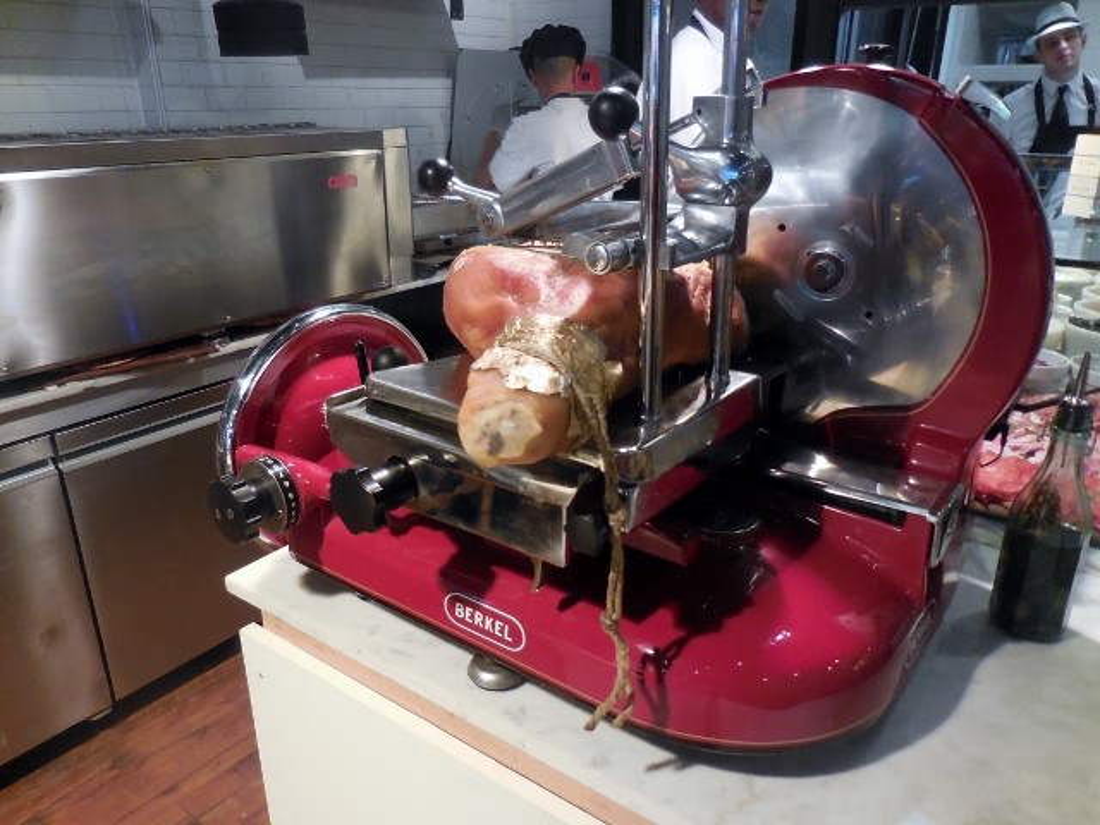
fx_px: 794
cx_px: 550
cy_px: 412
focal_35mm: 25
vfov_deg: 54.9
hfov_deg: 69.4
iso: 400
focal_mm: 4.5
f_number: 3.3
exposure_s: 1/20
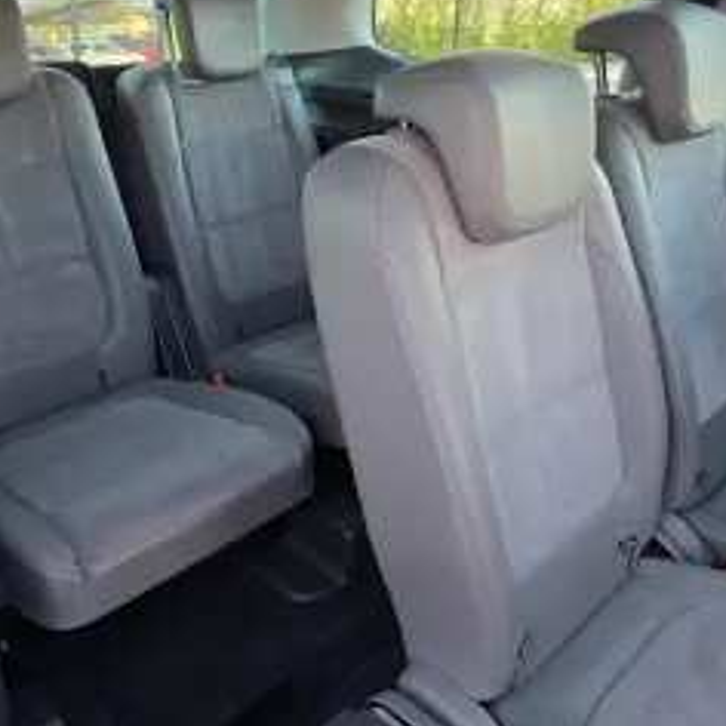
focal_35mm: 31
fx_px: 736
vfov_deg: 52.4
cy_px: 317
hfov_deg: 50.9
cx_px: 206
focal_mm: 6.25
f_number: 1.7
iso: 125
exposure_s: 1/100
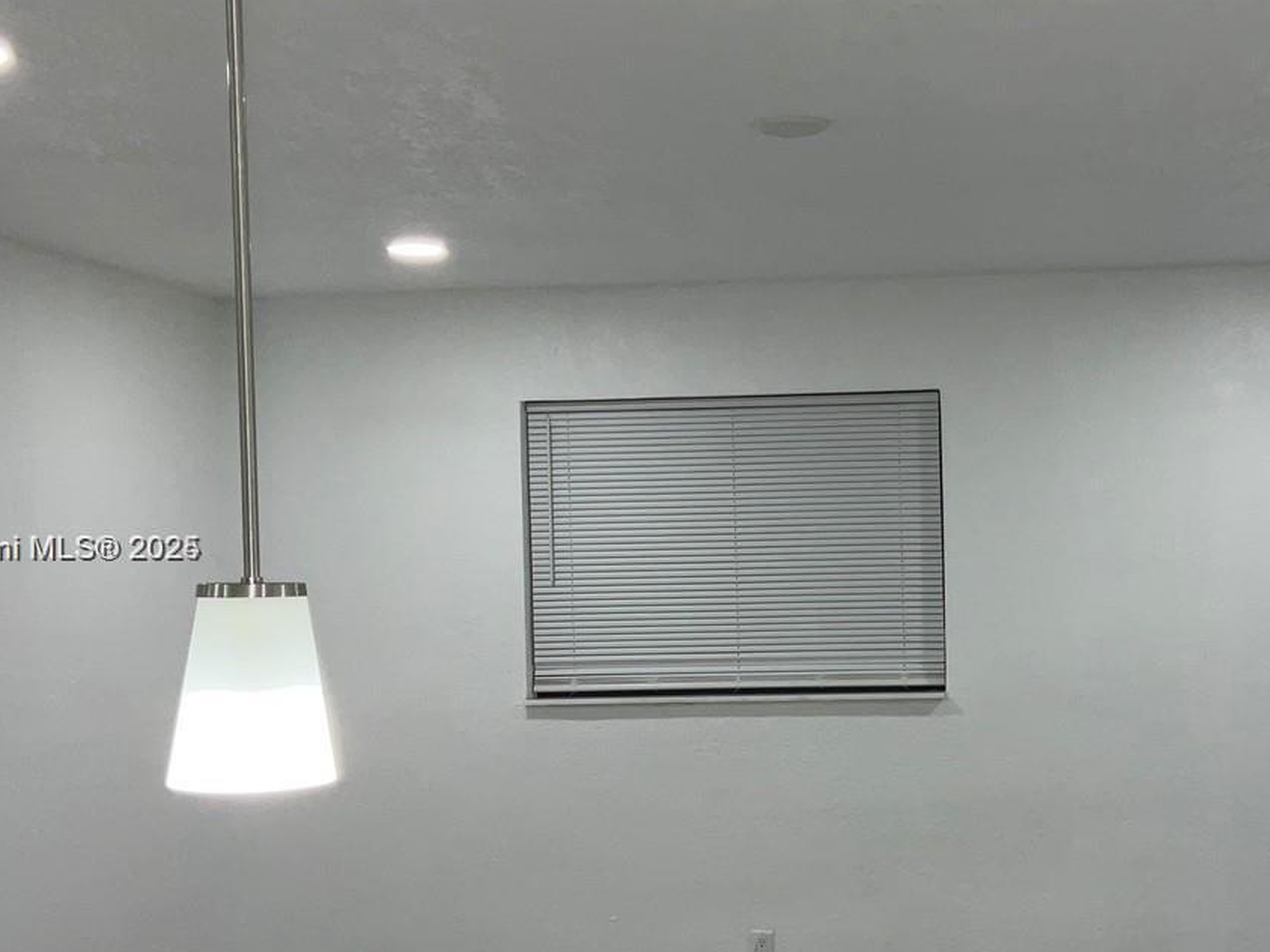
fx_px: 2018
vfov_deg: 26.5
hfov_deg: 34.3
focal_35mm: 55
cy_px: 550
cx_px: 922
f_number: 1.8
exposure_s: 1/65
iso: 16
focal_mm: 3
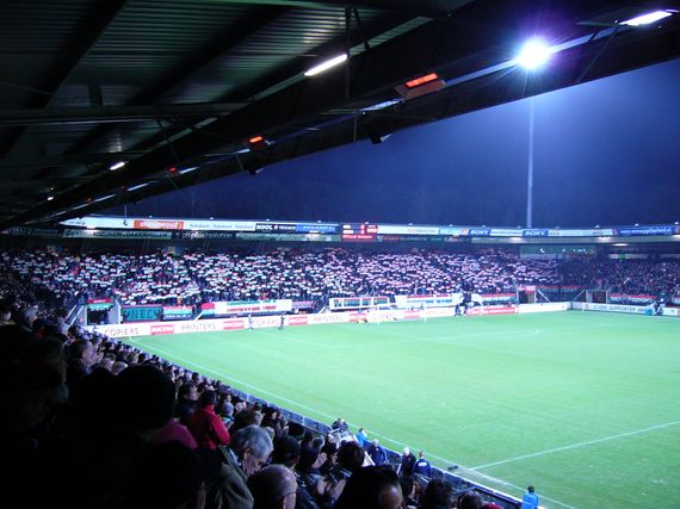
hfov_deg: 52.6
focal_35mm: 35
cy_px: 254
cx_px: 340
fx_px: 687
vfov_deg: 40.7
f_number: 2.8
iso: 200
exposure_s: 1/13
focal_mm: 5.8
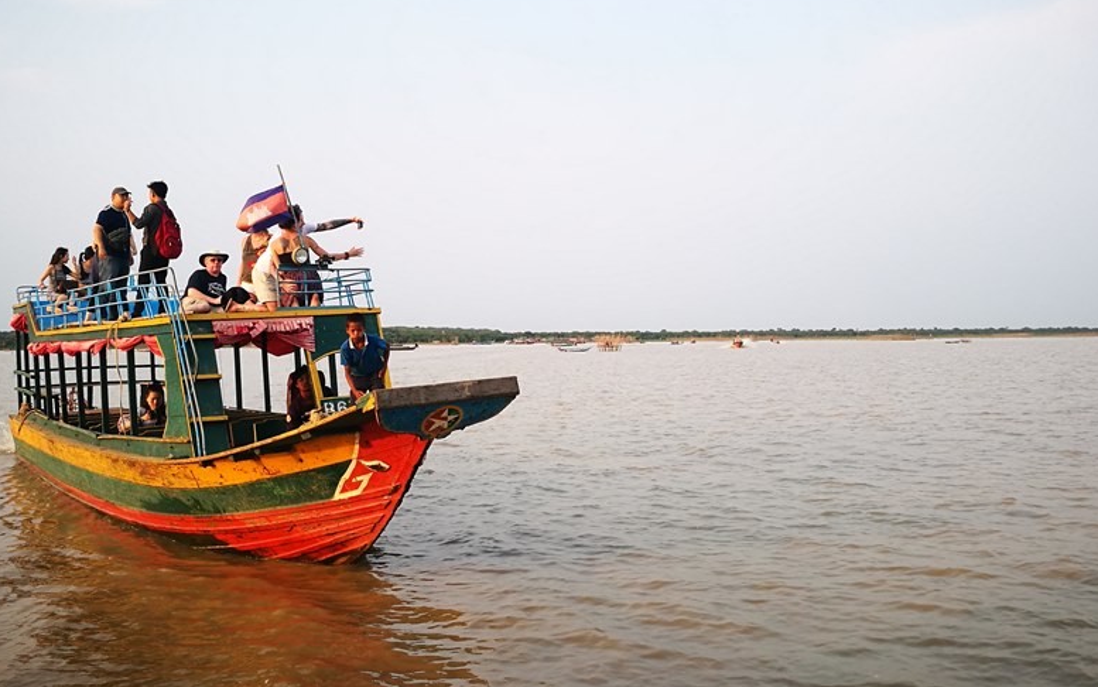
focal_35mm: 36
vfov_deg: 35.3
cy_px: 301
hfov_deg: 54.0
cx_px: 550
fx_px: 1077
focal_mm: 4.5
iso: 50
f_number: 2.2
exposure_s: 1/245
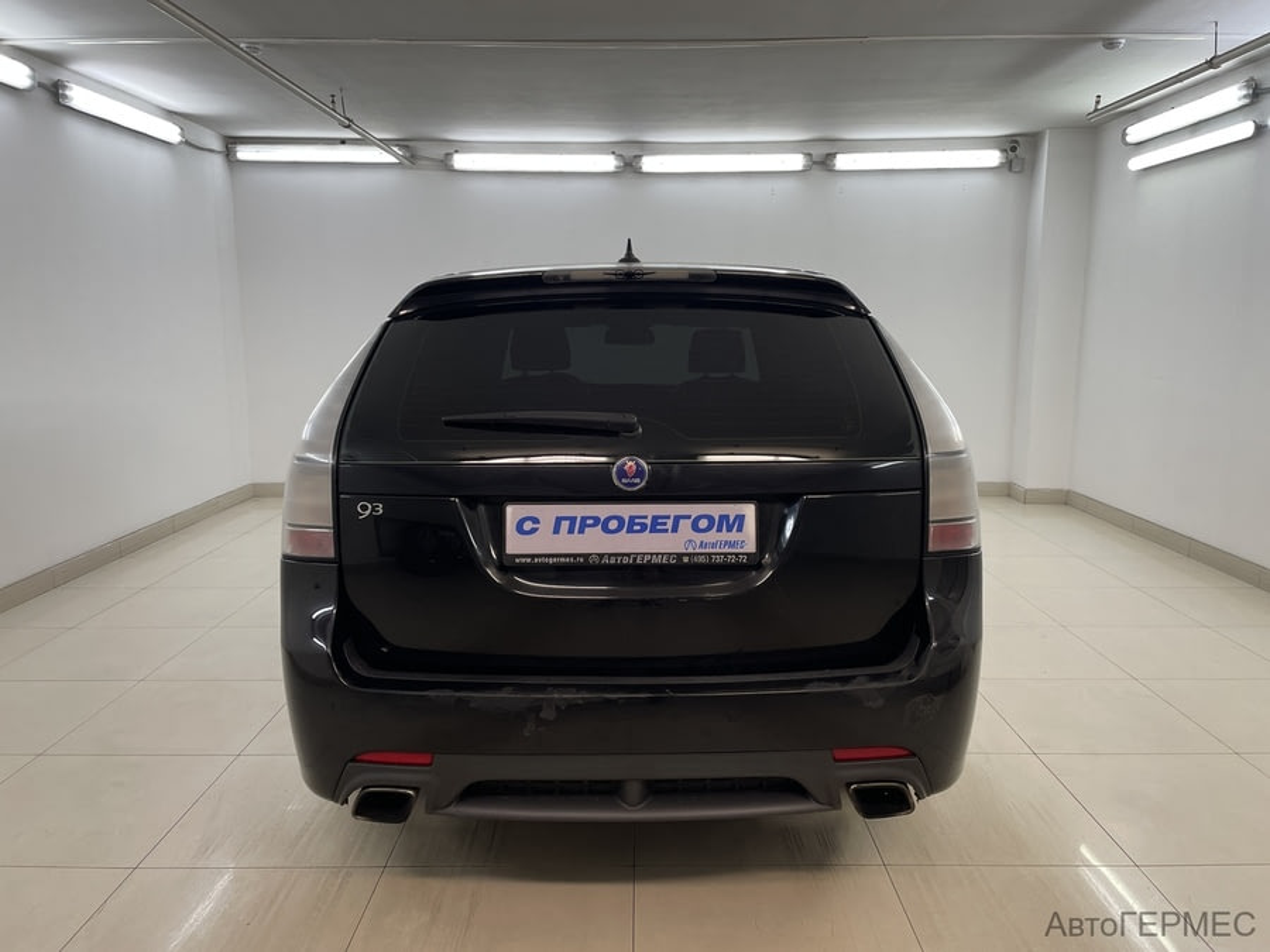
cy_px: 476
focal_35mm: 26
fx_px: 954
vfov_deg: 53.1
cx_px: 635
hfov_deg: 67.3
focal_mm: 4.2
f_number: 1.6
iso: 50
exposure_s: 1/100
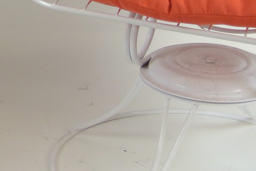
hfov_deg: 12.2
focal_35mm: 163
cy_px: -26
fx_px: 1160
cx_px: -93
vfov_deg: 8.4
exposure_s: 1/60
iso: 280
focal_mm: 13.6
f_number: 4
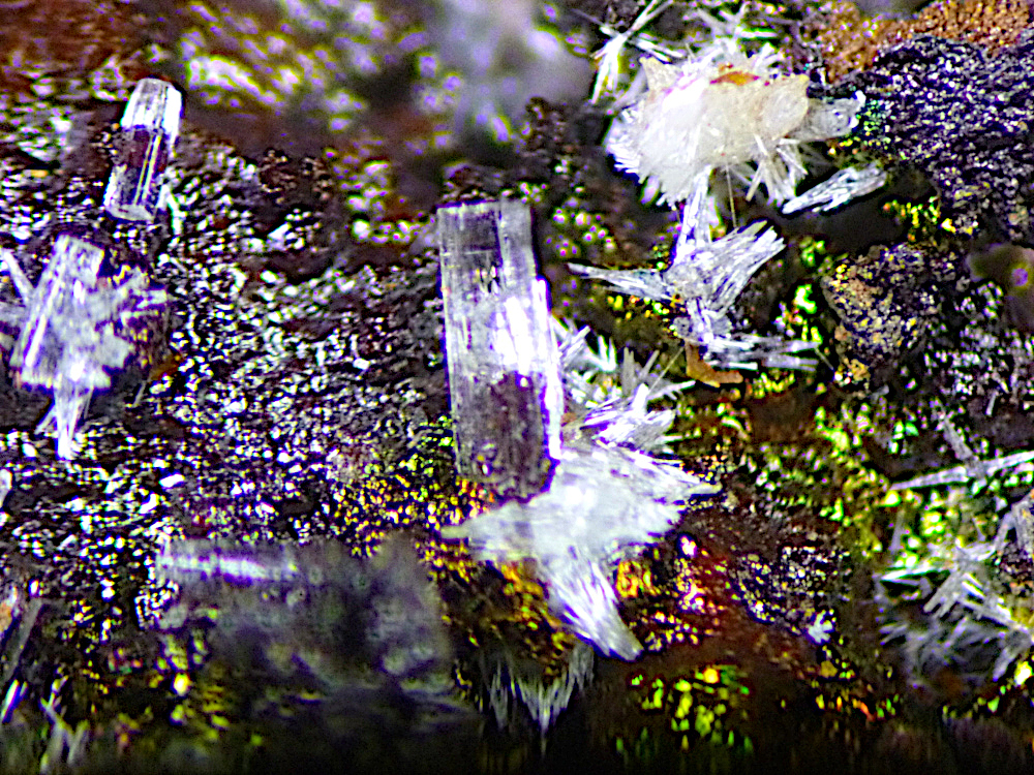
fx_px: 2987
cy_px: 388
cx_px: 517
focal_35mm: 100
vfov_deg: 14.8
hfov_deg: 19.6
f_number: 5.7
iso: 400
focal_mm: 18
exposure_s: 1/40
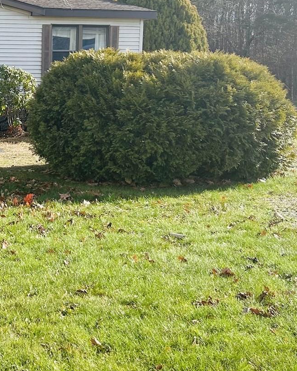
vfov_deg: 29.4
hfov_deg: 21.9
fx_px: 703
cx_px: -69
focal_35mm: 64
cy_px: 135
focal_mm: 5.7
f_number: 1.5
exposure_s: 1/1488
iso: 50
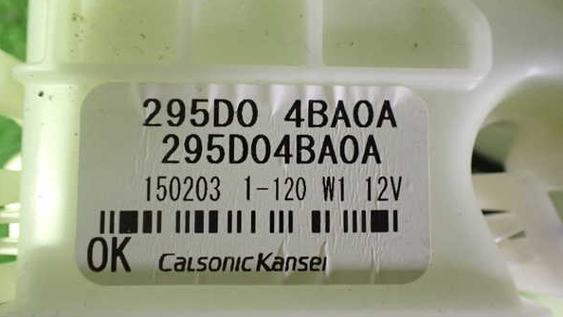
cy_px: 163
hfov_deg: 59.5
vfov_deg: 35.6
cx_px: 280
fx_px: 493
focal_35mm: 33
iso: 1250
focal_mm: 5.4
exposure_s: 1/30
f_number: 2.3
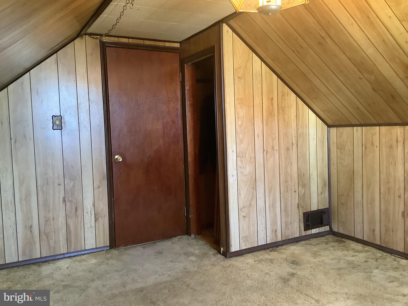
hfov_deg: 58.4
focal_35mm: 31
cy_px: 153
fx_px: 365
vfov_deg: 45.4
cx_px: 204
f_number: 2.4
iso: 400
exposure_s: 1/30
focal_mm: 3.3
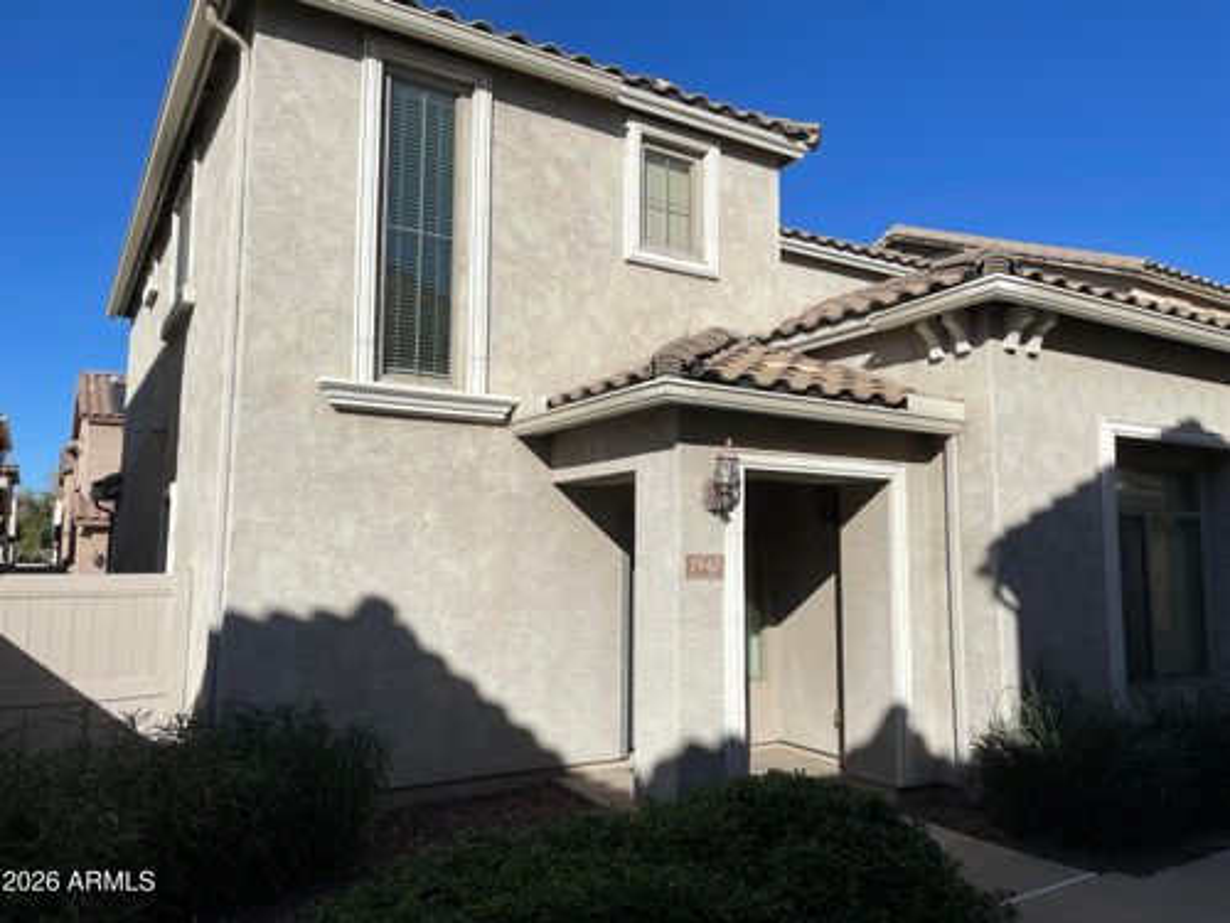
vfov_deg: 53.1
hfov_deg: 67.3
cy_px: 462
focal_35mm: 26
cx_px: 615
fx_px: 924
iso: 32
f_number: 1.6
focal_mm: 4.2
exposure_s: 1/6135
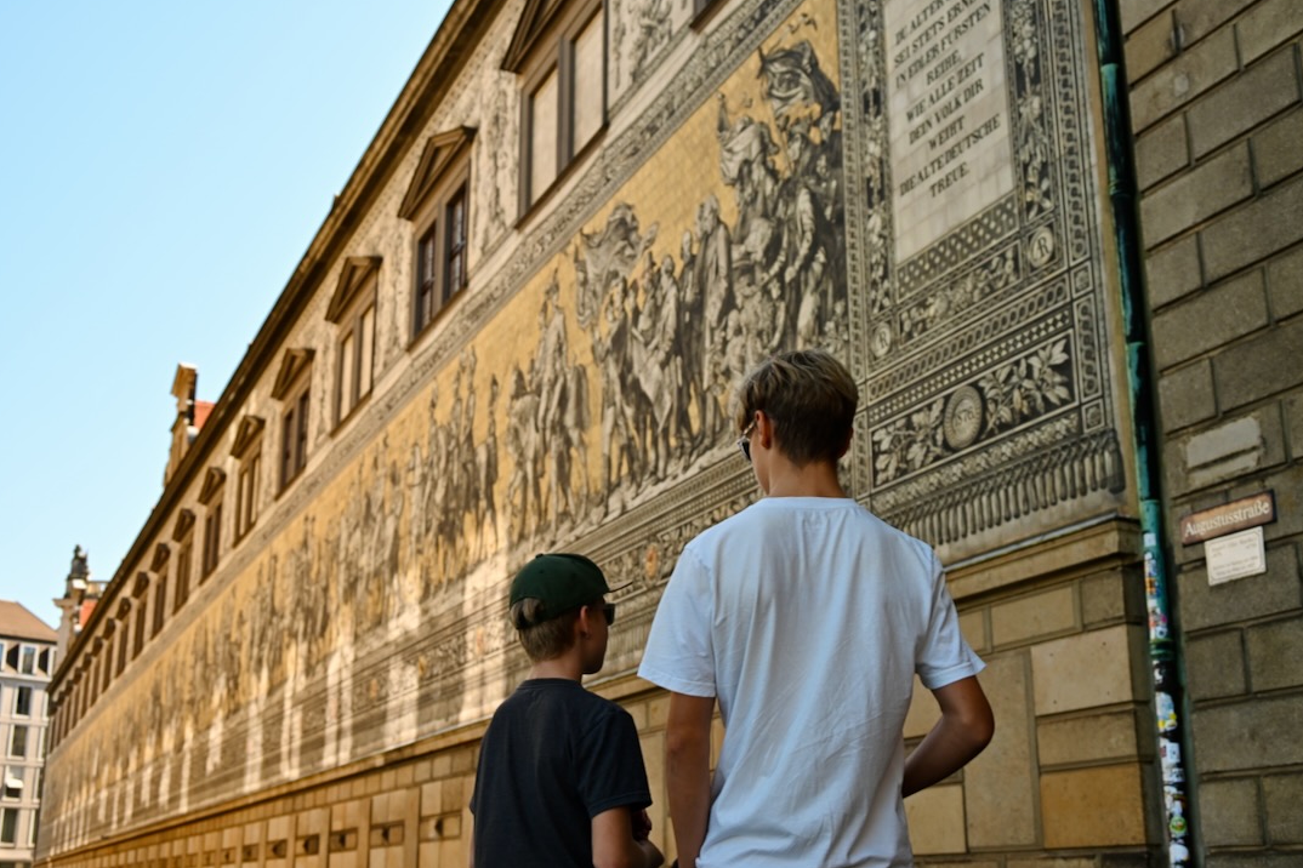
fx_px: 1520
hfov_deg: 46.4
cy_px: 427
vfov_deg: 31.9
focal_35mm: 42
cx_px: 659
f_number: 5
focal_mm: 41
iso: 280
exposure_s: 1/250
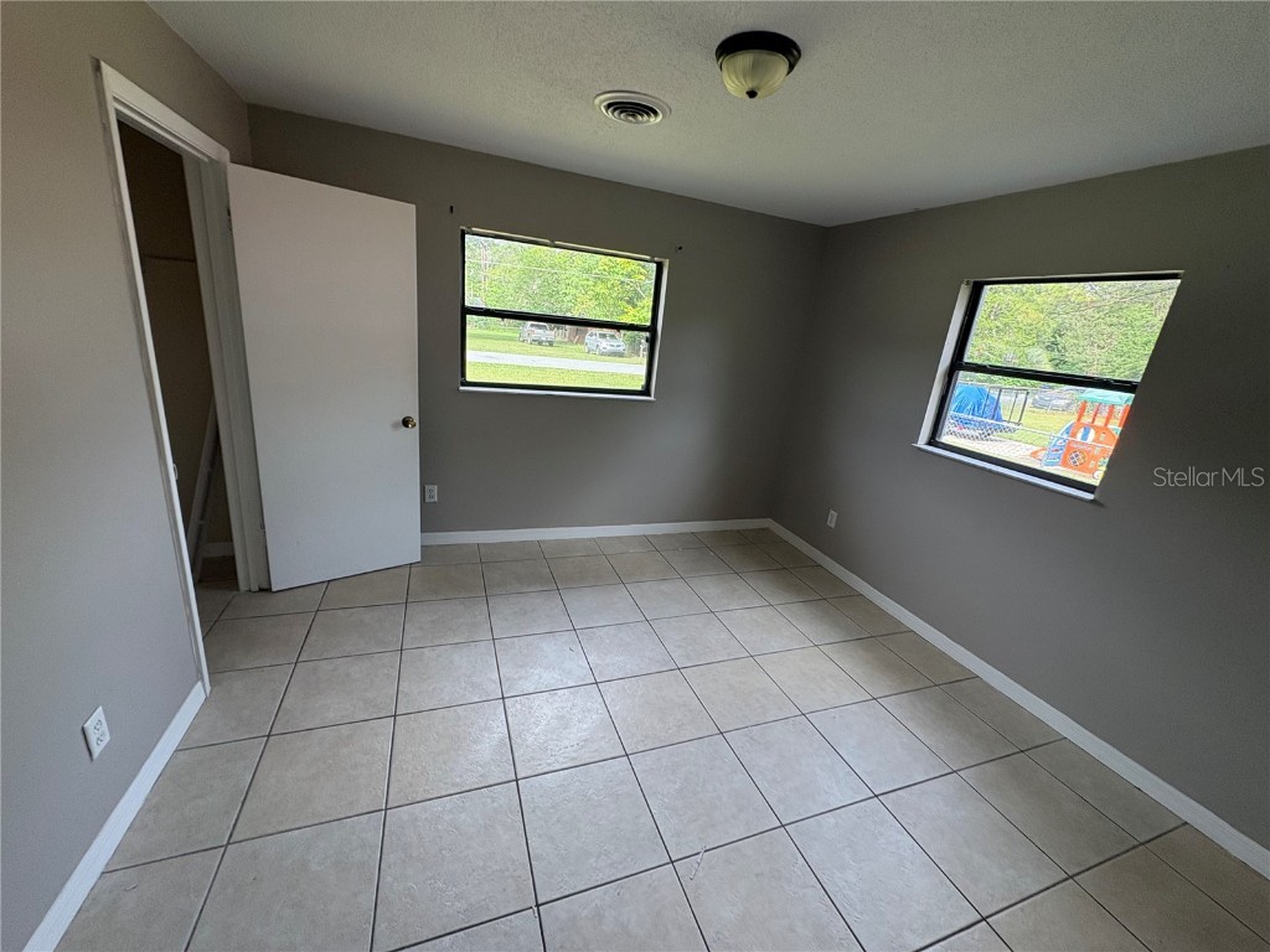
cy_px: 476
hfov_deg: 102.1
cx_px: 635
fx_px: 514
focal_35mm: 14
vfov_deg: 85.7
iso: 100
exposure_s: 1/120
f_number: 2.2
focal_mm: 2.22
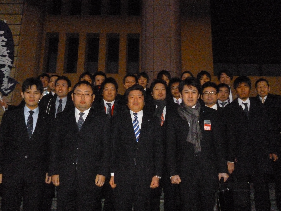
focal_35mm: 36
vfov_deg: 39.7
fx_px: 292
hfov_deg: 51.4
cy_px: 106
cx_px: 140
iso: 1600
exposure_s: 1/60
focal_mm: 6.4
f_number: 3.5
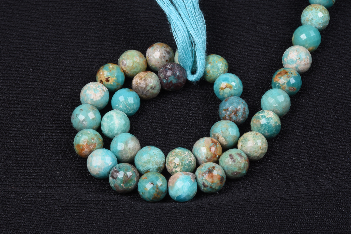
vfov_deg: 7.9
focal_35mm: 174
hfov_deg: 11.8
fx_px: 1696
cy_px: 117
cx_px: 176
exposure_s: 1/125
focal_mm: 116
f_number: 29
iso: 250
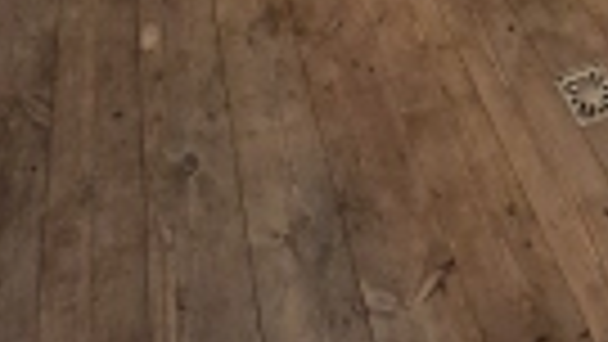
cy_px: -423
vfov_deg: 15.9
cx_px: 457
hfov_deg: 40.9
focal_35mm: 49
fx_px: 790
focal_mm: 1.74
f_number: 2.2
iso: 500
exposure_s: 1/50
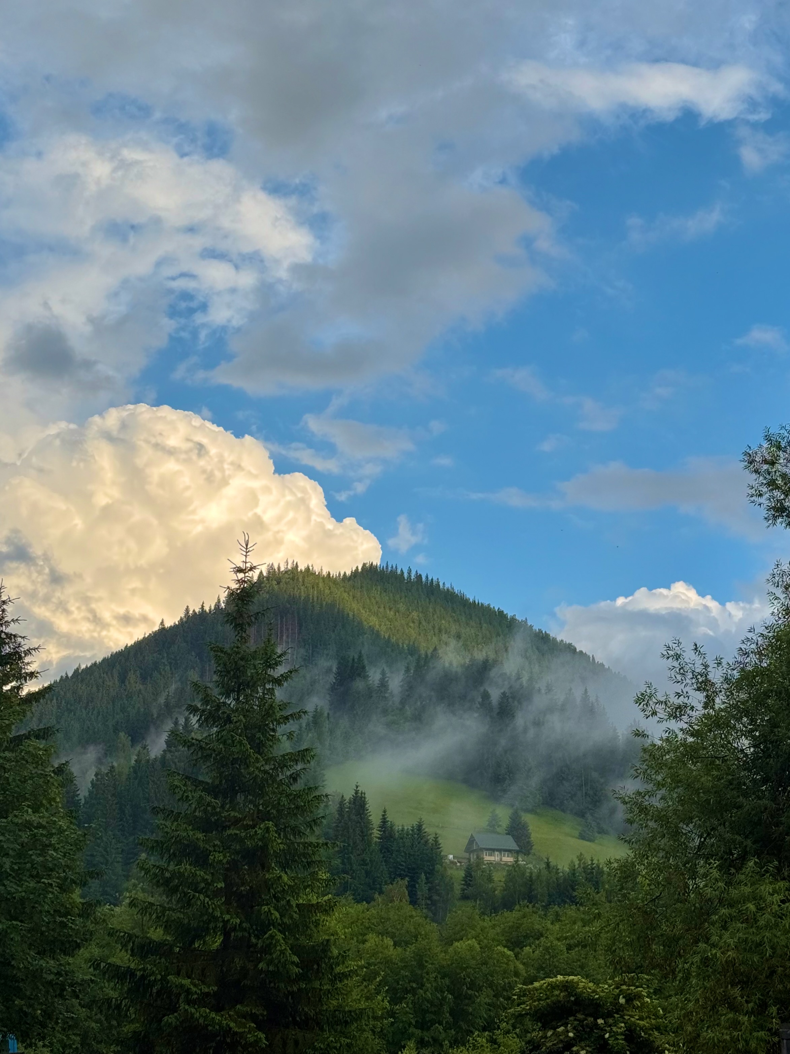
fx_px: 1461
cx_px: 395
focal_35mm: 48
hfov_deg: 30.3
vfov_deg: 39.7
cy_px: 527
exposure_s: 1/2088
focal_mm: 6.76
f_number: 1.78
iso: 80
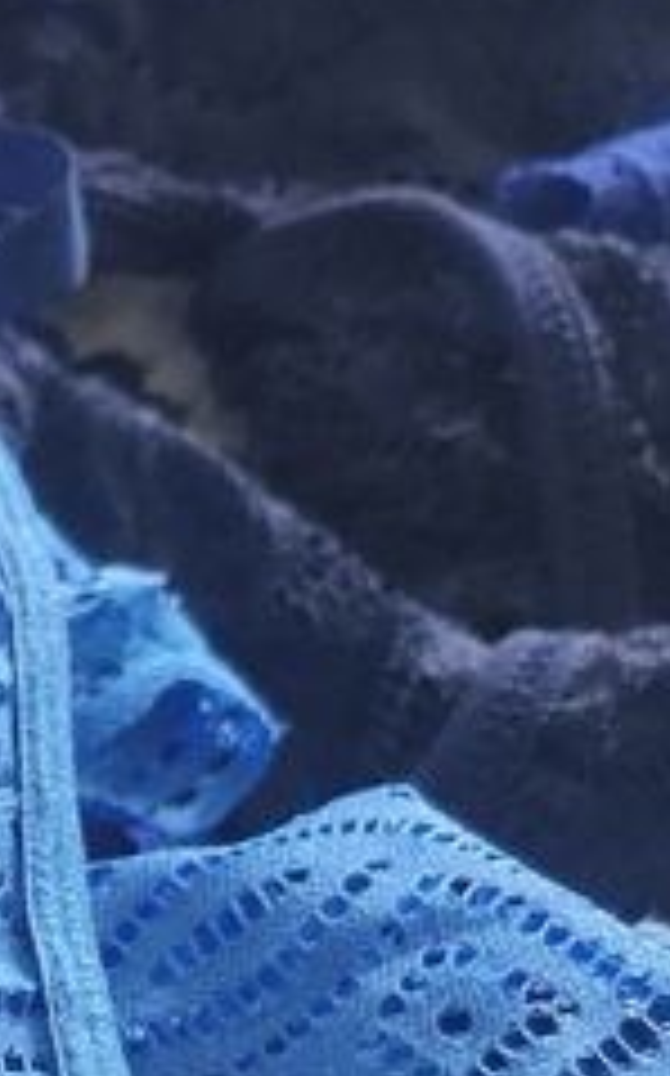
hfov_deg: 11.7
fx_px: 2985
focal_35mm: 102
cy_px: 1396
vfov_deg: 18.9
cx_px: -571
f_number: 1.8
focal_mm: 5.54
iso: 640
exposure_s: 1/100
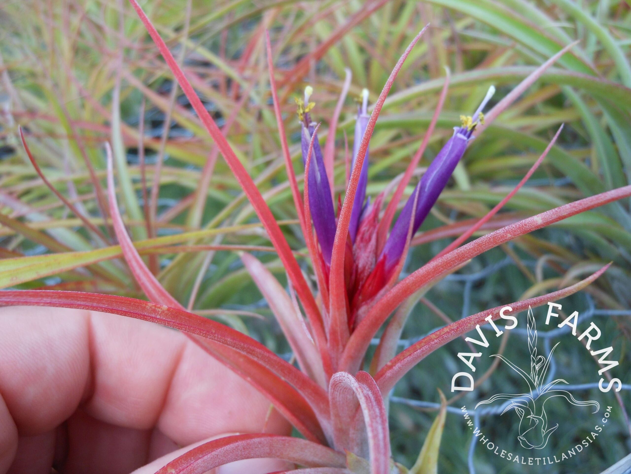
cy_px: 237
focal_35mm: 33
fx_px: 602
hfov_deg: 55.4
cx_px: 316
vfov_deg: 42.9
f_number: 4
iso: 80
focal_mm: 5.9
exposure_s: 1/200
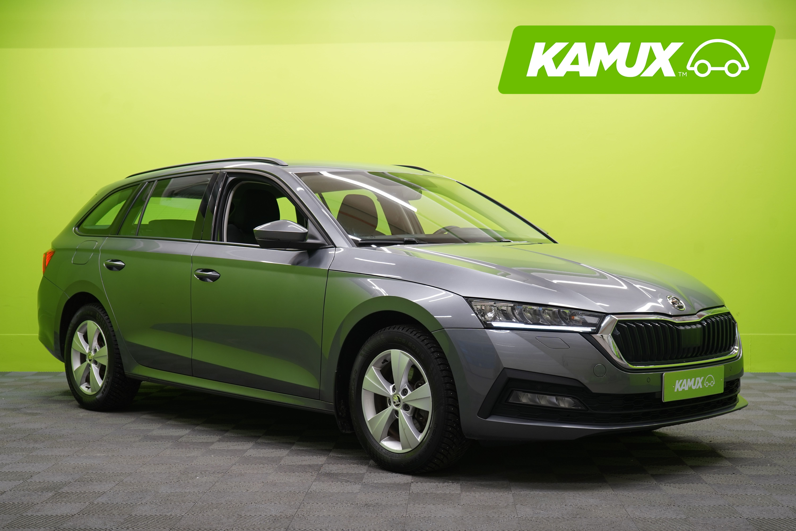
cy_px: 266
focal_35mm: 51
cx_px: 398
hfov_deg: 38.9
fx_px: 1128
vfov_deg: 26.5
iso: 400
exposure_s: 1/25
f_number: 5.6
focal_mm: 51
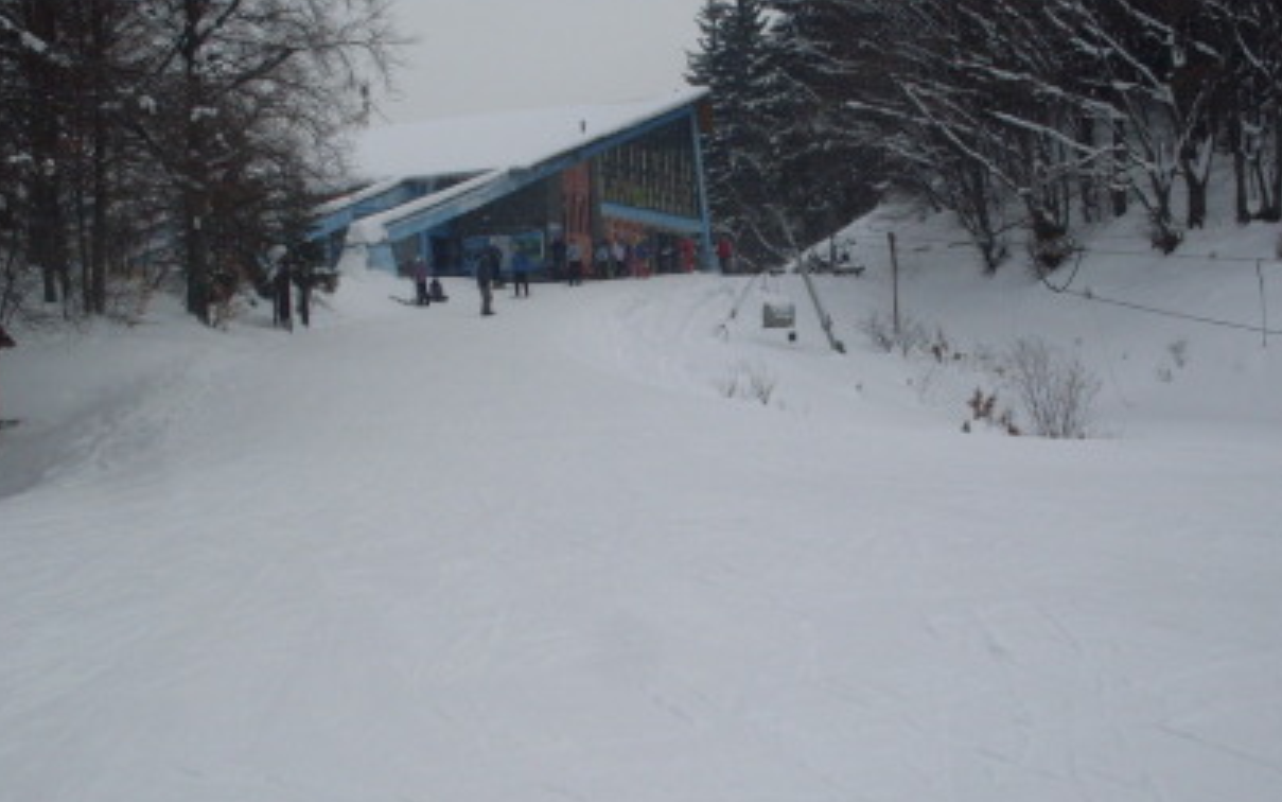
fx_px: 1677
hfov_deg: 41.8
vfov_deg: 26.9
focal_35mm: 48
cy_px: 423
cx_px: 643
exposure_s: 1/350
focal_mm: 6.3
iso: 80
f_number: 8.4
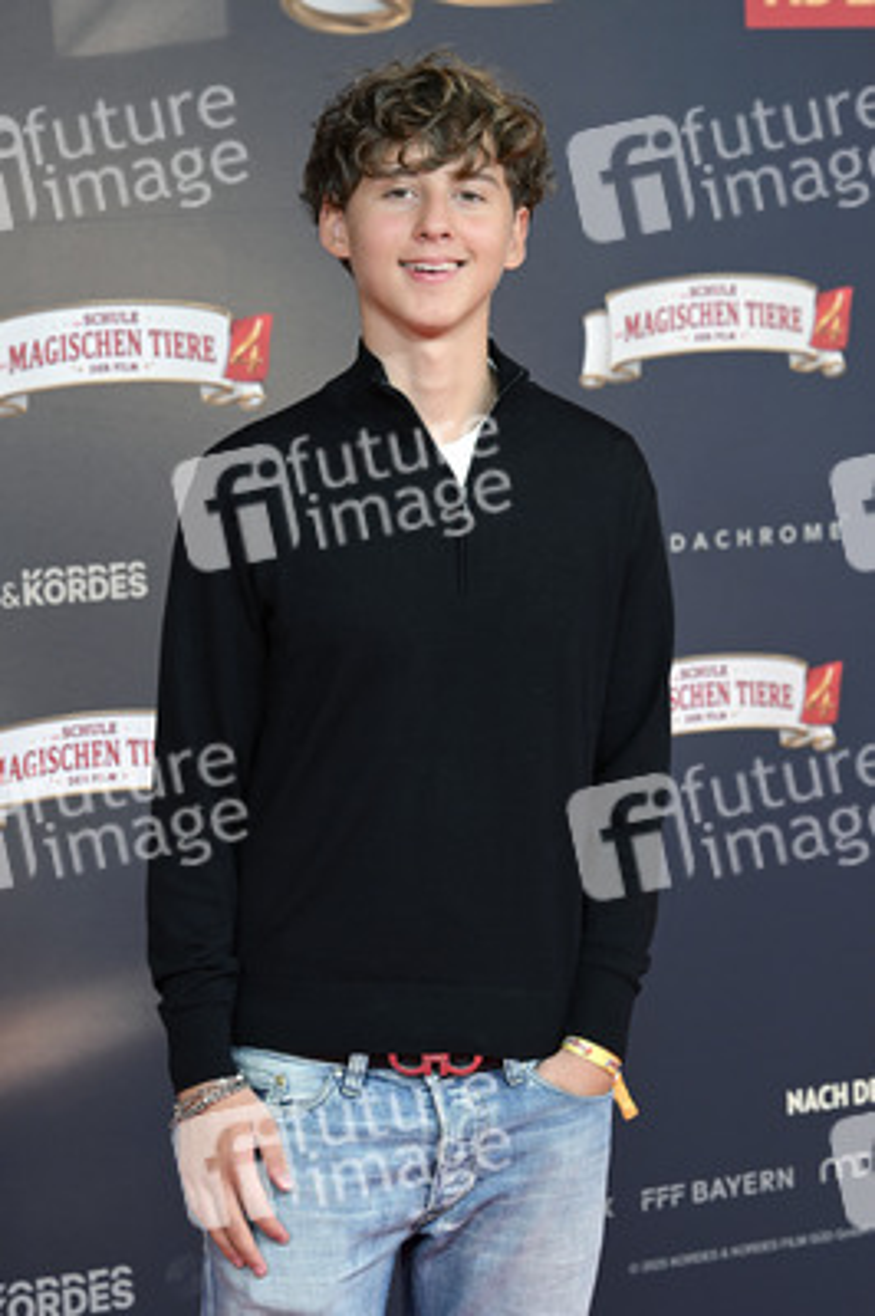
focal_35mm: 75
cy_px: 658
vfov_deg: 27.0
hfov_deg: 18.2
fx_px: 2739
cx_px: 438
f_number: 6.3
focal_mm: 75
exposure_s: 1/160
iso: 800
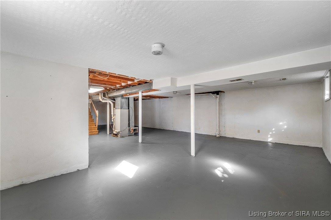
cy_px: 110
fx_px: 138
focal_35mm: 15
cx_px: 166
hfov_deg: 100.4
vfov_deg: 77.3
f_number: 8
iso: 400
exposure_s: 1/5
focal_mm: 10
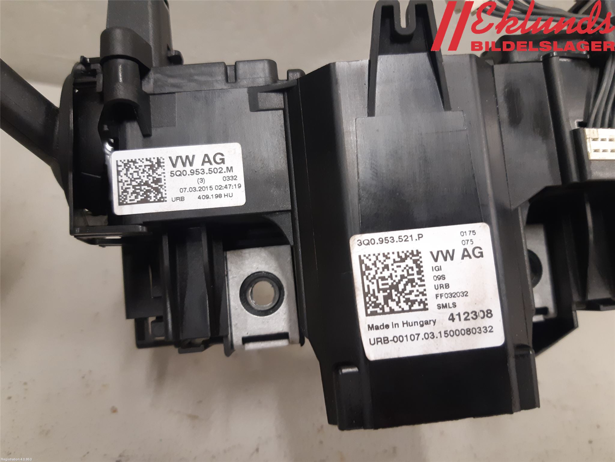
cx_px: 308
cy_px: 231
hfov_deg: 67.3
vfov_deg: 53.1
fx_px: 462
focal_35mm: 26
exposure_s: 1/50
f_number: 1.7
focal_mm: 3.93
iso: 200
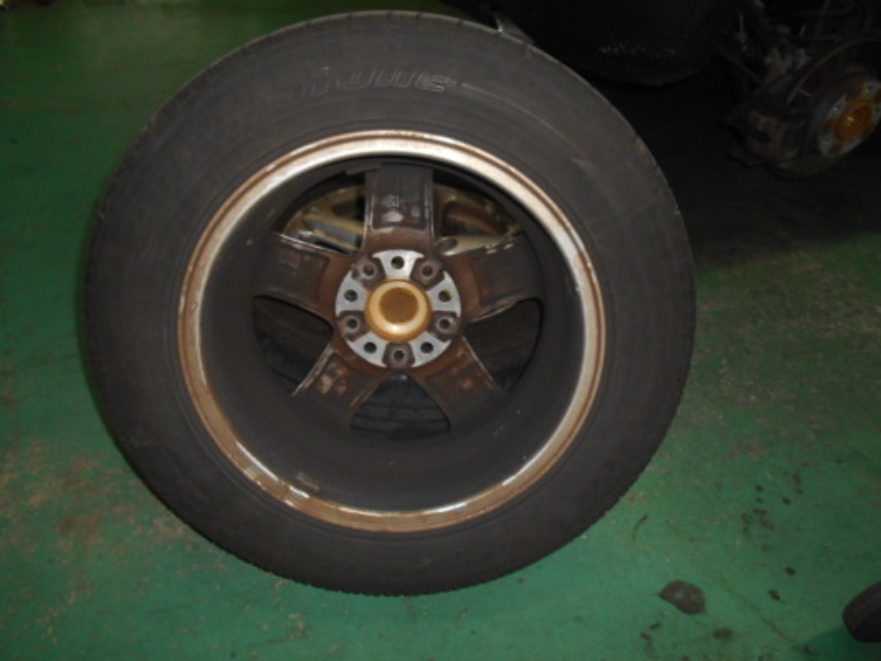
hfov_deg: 67.3
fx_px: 662
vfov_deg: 53.1
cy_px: 330
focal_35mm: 26
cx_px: 440
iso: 200
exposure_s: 1/25
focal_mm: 4.7
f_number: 3.4
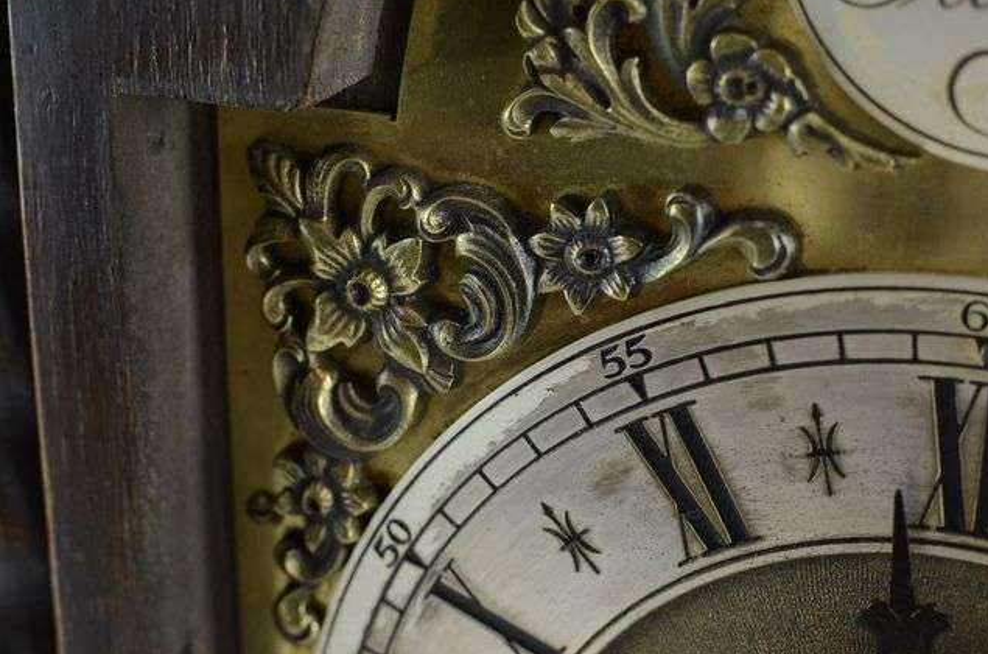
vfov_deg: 20.9
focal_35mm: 65
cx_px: 457
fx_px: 1769
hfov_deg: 31.2
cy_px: 264
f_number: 4.5
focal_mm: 35
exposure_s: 1/125
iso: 800
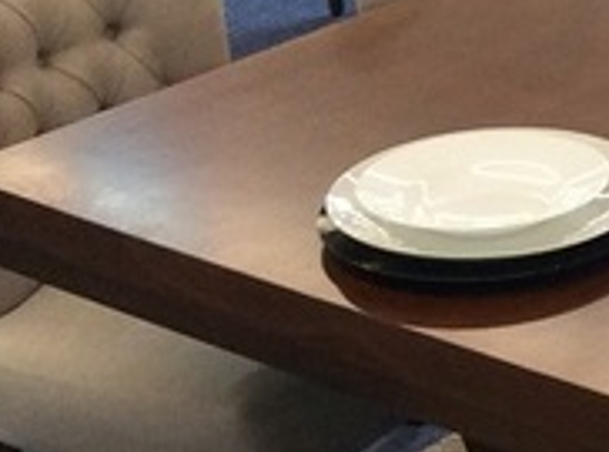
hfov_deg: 13.3
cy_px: 166
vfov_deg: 10.4
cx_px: 890
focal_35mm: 141
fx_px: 2471
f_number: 2.4
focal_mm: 3.3
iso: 125
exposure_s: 1/24
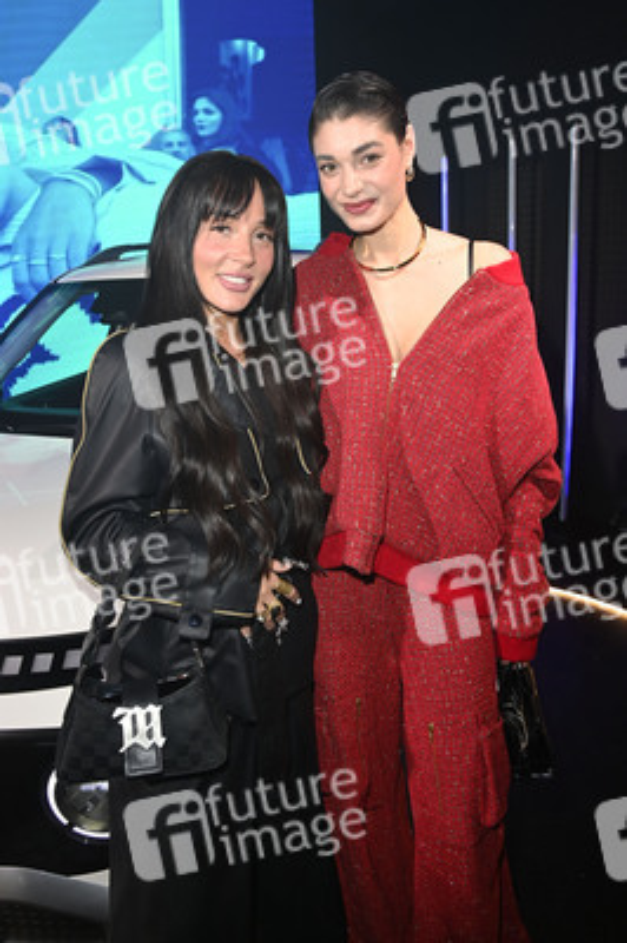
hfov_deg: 47.9
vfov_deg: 67.4
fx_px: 707
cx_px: 314
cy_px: 472
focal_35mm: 27
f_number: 5.6
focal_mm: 27
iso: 2000
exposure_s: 1/160
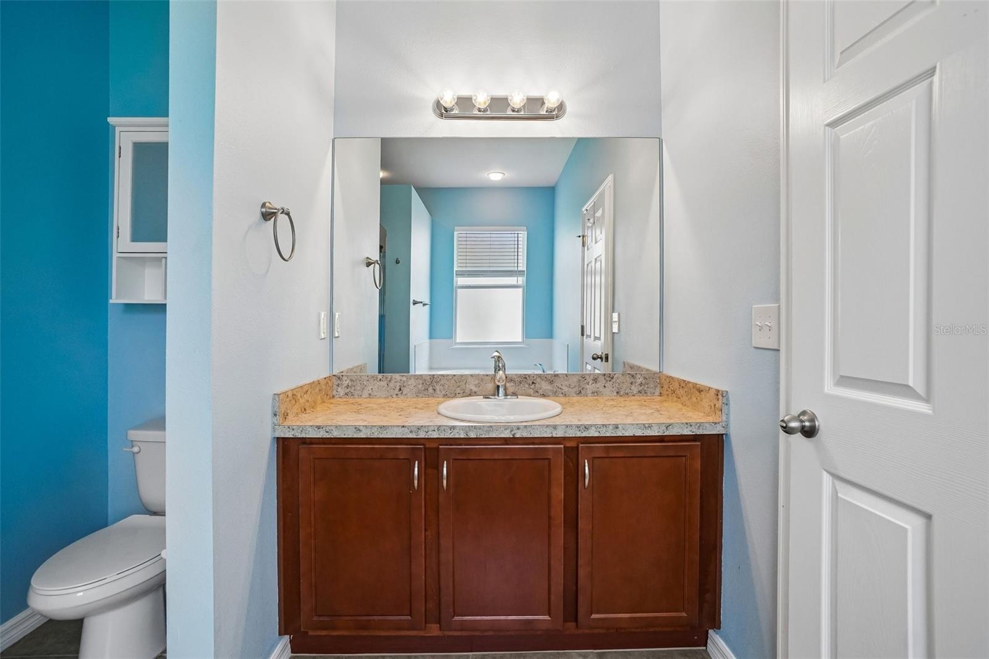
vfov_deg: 77.3
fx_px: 412
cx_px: 494
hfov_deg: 100.4
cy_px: 330
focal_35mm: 15
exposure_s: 1/30
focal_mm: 10
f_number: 8
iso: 320
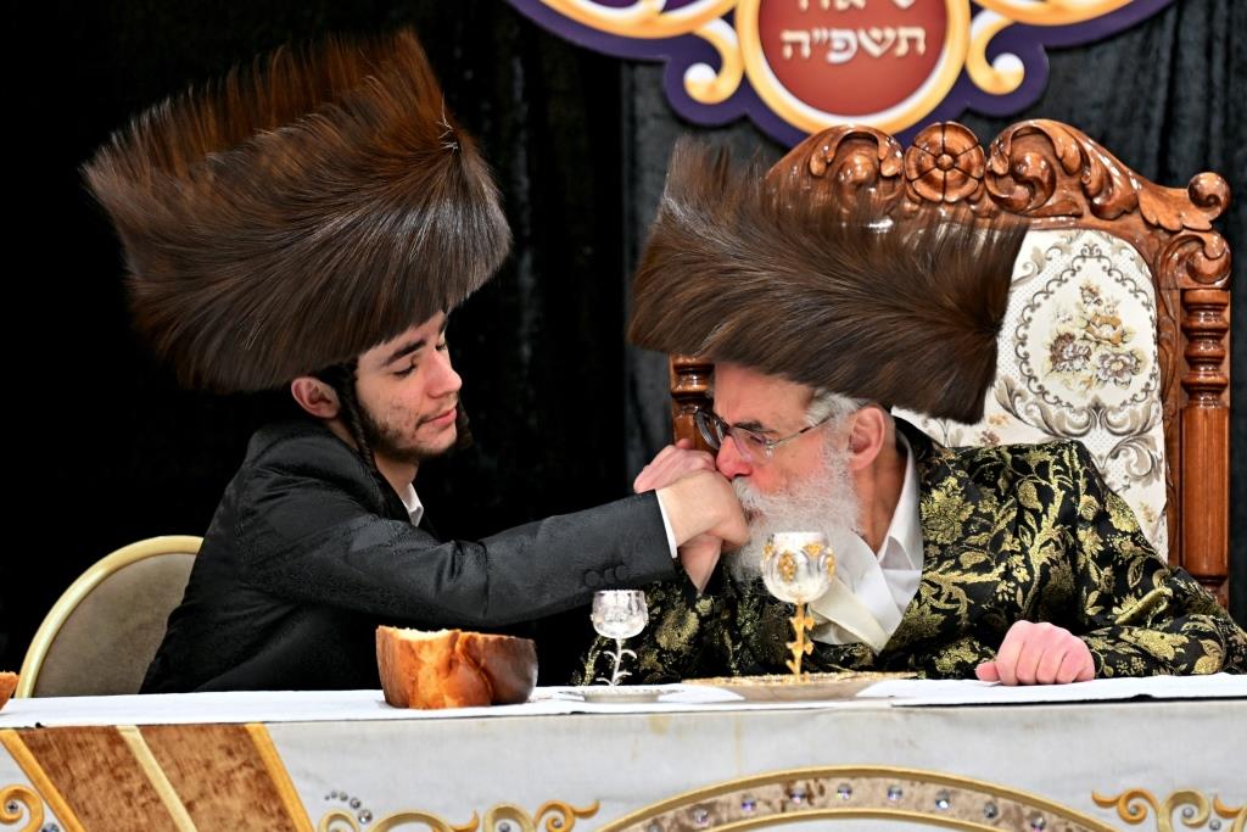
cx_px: 624
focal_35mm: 262
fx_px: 9076
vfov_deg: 5.2
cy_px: 416
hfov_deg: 7.9
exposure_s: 1/200
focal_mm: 175
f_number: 2.8
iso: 320
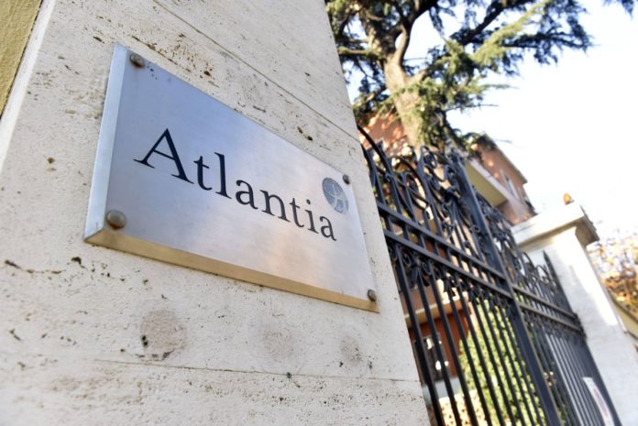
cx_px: 319
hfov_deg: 73.7
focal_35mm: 24
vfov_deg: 53.2
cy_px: 213
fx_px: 426
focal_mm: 24
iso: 400
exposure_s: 1/160
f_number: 7.1
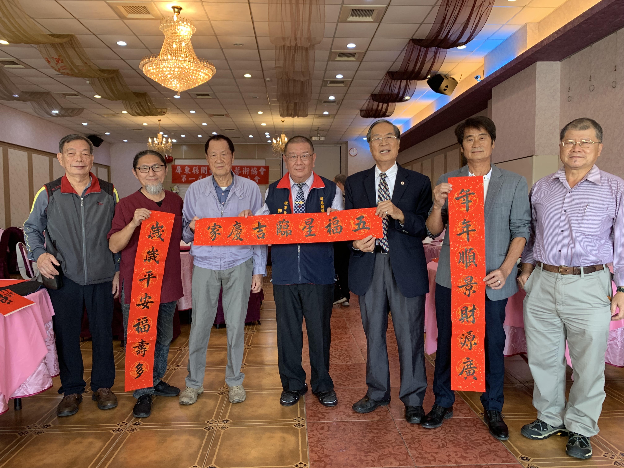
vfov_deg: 53.1
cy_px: 234
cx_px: 312
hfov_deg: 67.3
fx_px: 469
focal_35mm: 26
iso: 80
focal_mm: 4.25
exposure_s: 1/60
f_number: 1.8
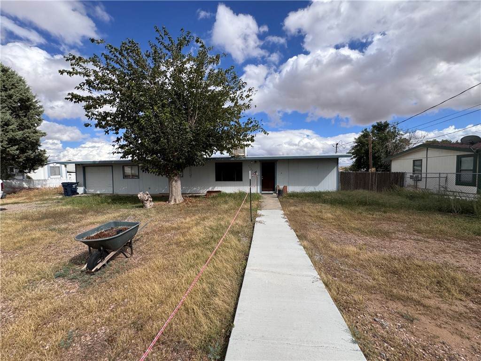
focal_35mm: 14
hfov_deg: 102.1
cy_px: 180
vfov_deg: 85.7
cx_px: 240
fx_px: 195
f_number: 2.2
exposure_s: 1/2273
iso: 50
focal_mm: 2.22
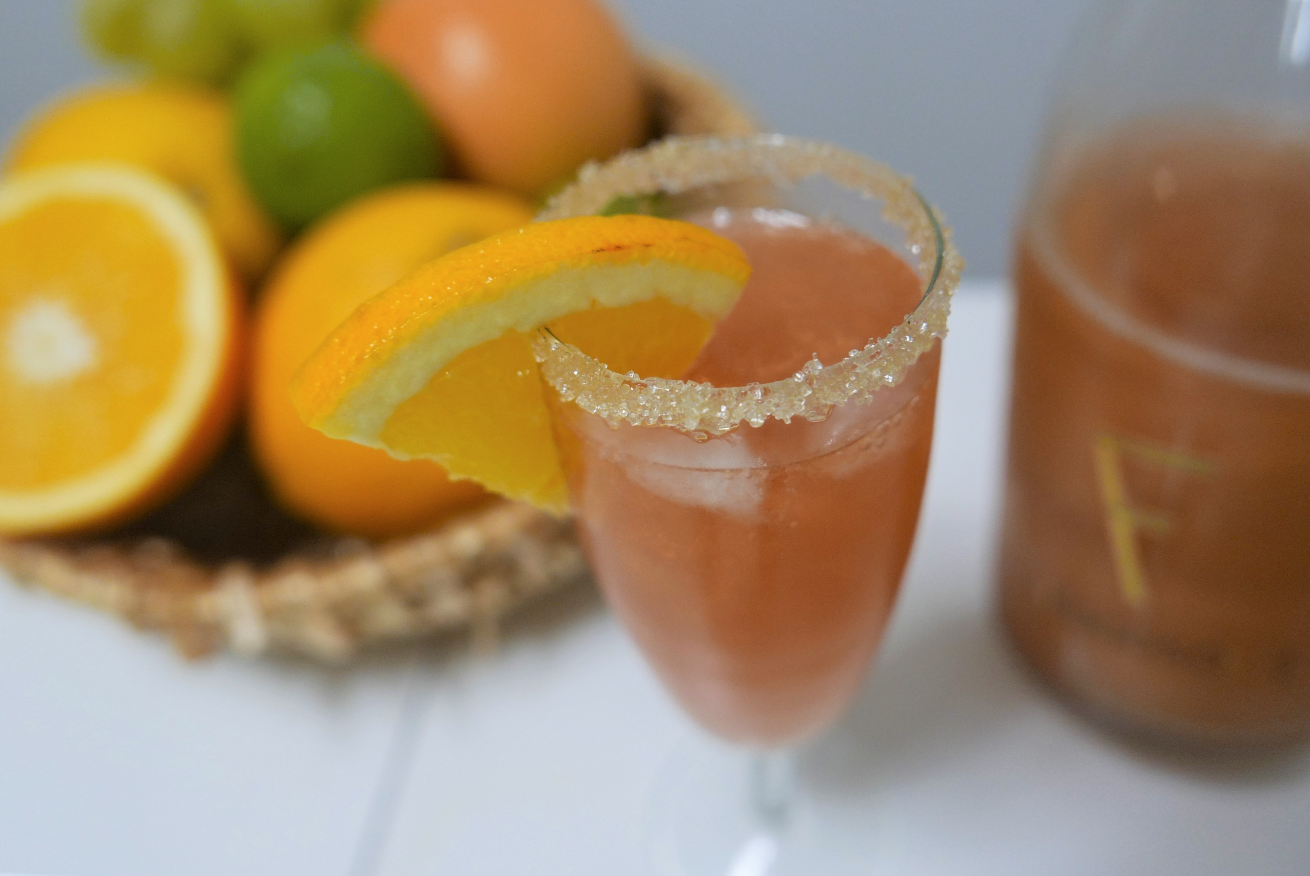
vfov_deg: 48.0
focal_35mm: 27
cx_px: 655
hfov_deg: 67.3
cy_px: 438
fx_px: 983
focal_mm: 12.1
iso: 400
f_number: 2
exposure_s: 1/80
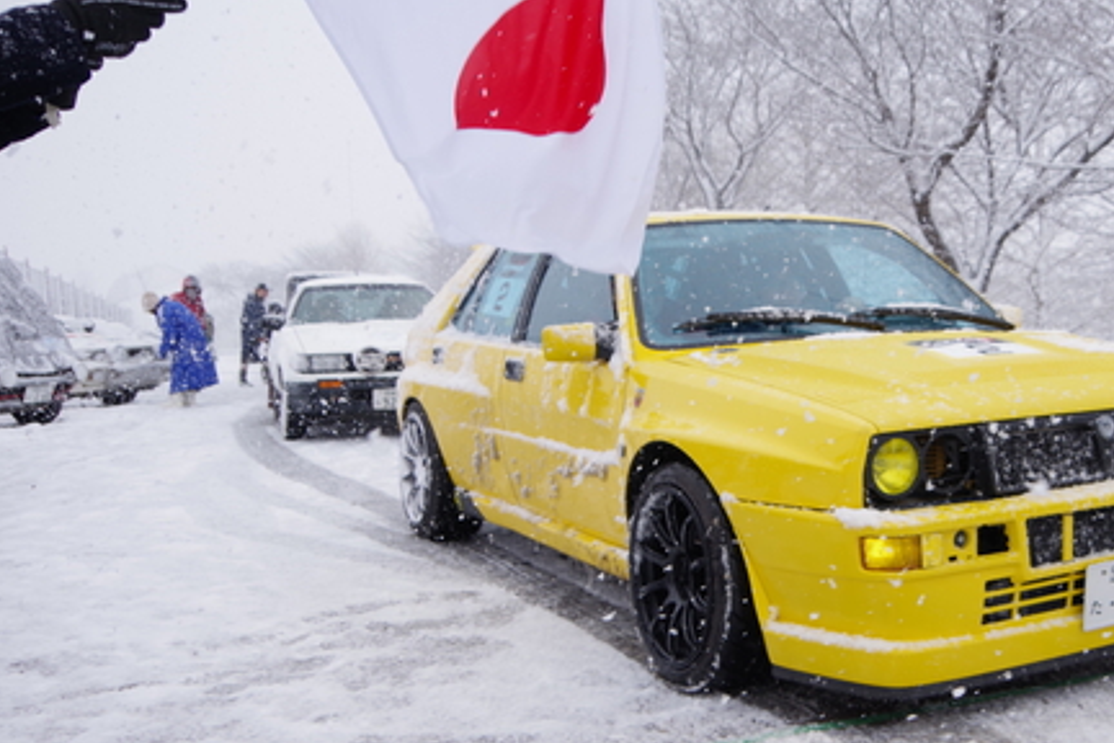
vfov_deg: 33.4
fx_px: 1238
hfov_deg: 47.1
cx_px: 805
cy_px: 422
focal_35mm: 40
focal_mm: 18
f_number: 4
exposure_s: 1/320
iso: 100
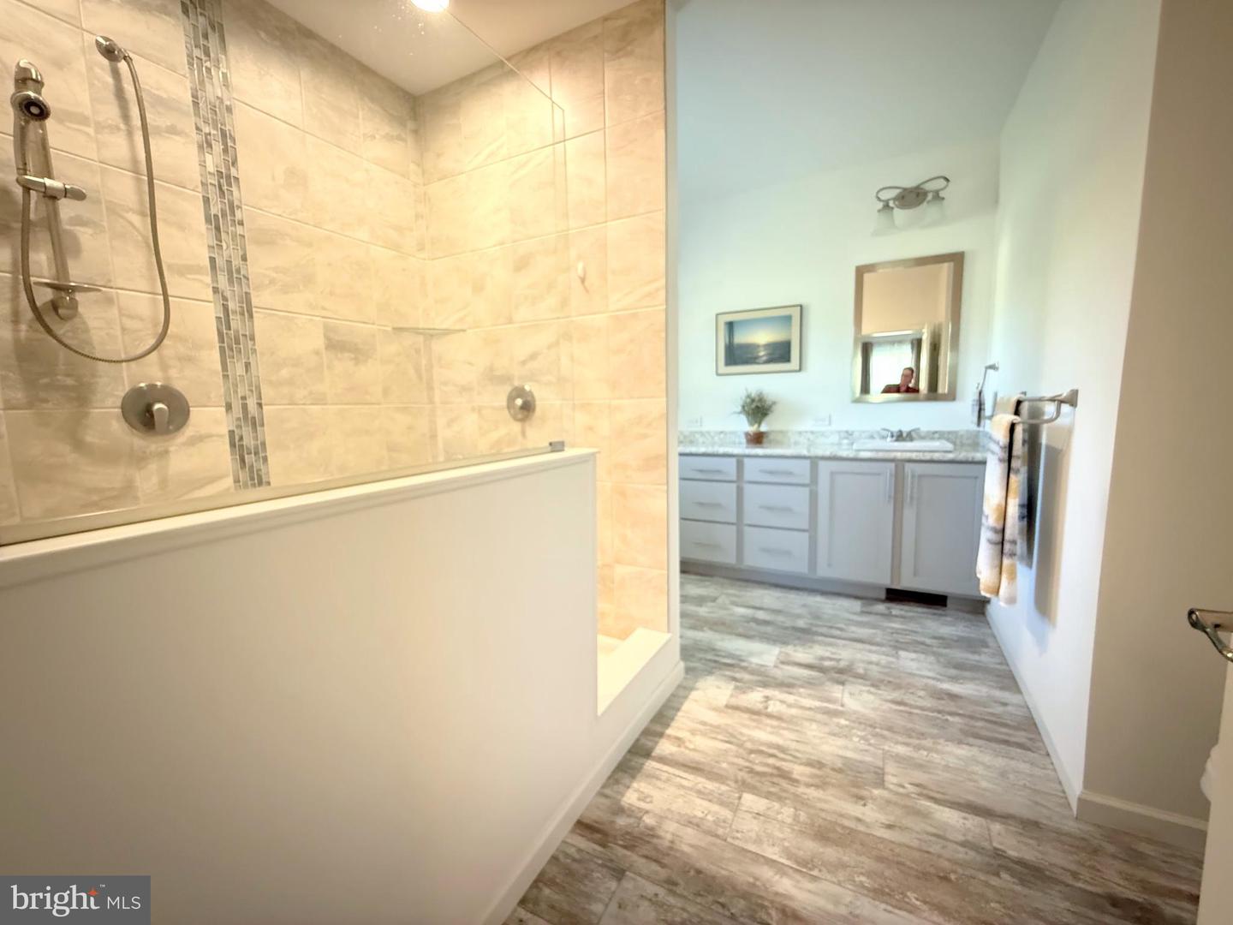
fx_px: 499
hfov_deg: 102.1
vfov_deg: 85.7
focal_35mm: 14
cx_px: 616
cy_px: 462
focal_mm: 2.22
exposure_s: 1/60
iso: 1000
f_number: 2.2
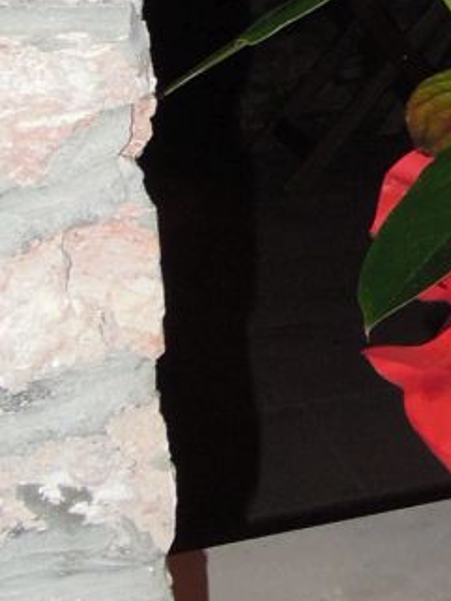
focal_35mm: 102
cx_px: 689
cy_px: -18
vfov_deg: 18.7
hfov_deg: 13.6
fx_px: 1771
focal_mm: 4.3
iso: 200
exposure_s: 1/30
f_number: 2.5
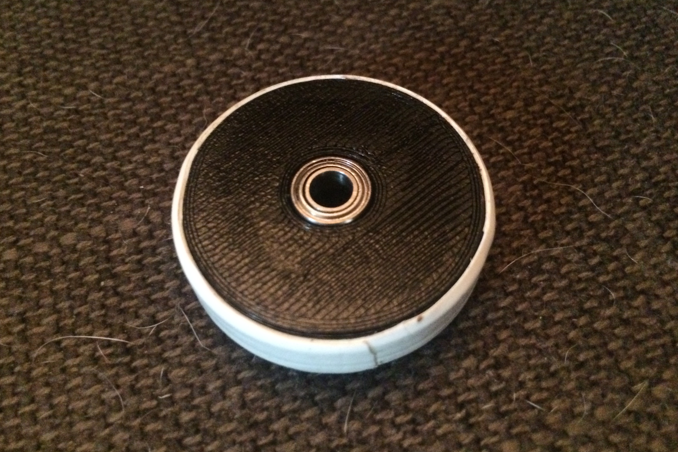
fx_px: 584
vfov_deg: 42.3
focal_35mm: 31
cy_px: 203
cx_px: 331
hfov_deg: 60.3
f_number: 2.2
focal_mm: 4.15
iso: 800
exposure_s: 1/17
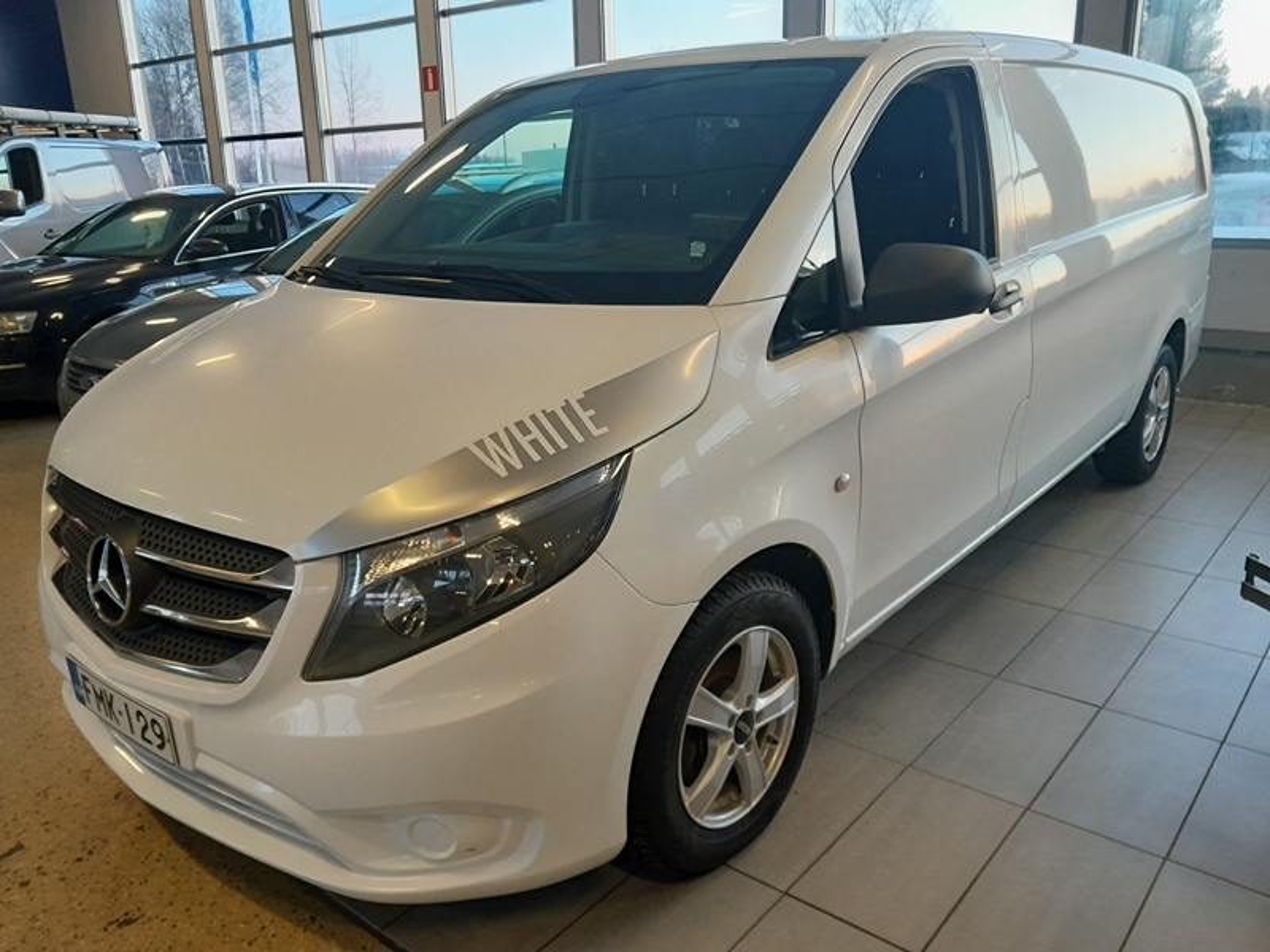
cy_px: 476
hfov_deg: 67.3
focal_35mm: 26
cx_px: 635
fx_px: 954
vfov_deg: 53.1
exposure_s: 1/50
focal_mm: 4
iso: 125
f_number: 1.8
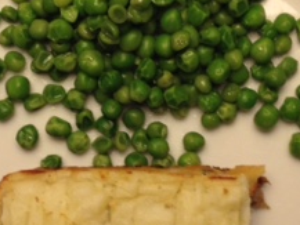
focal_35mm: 103
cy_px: 133
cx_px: 145
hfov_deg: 19.1
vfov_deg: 14.4
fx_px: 893
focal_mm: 4.28
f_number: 2.4
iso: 50
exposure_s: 1/40
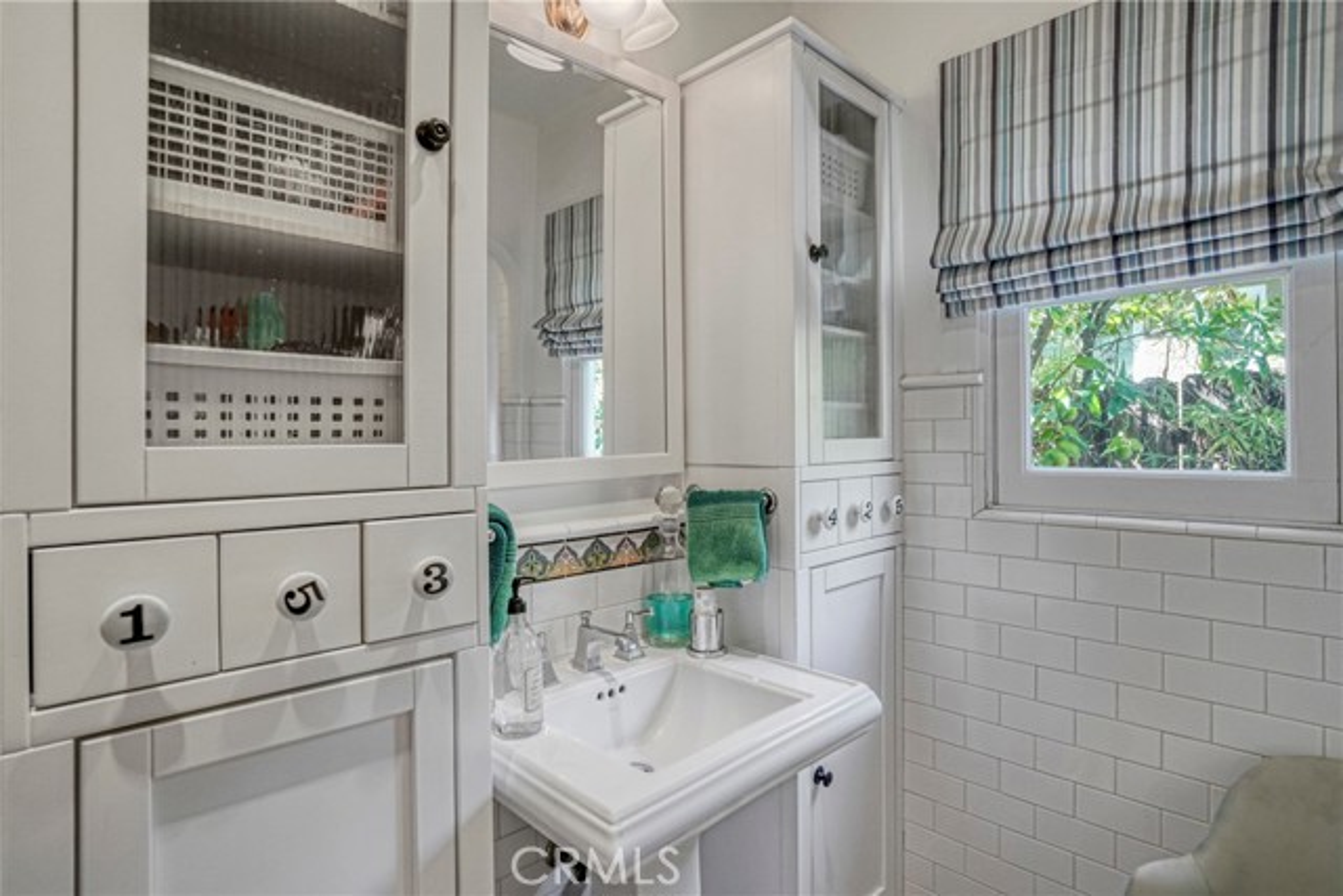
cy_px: 448
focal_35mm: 16
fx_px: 616
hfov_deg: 95.0
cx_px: 672
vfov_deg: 72.1
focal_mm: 11
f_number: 4
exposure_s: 1/40
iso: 2500
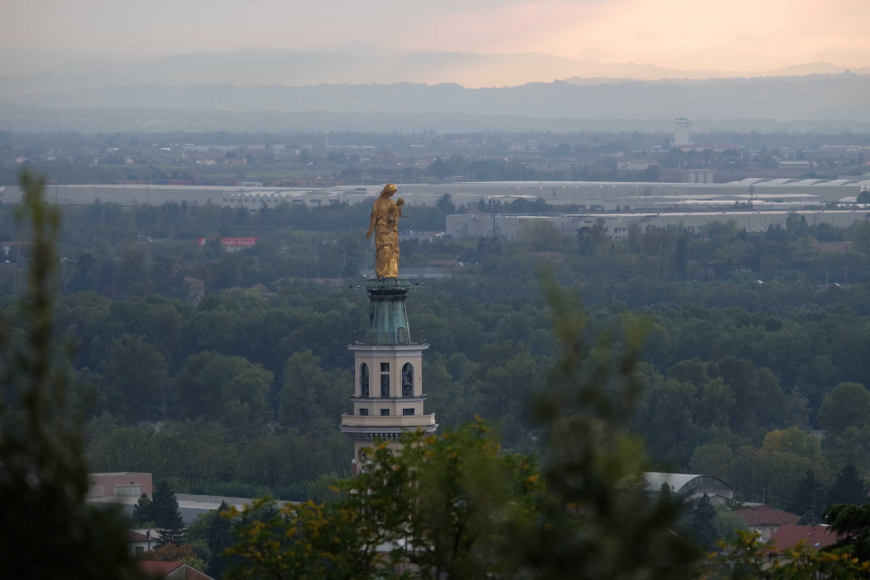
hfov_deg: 6.0
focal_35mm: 345
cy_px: 290
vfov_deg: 4.0
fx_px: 8337
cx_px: 435
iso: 100
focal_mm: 230
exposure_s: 1/40
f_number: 6.7
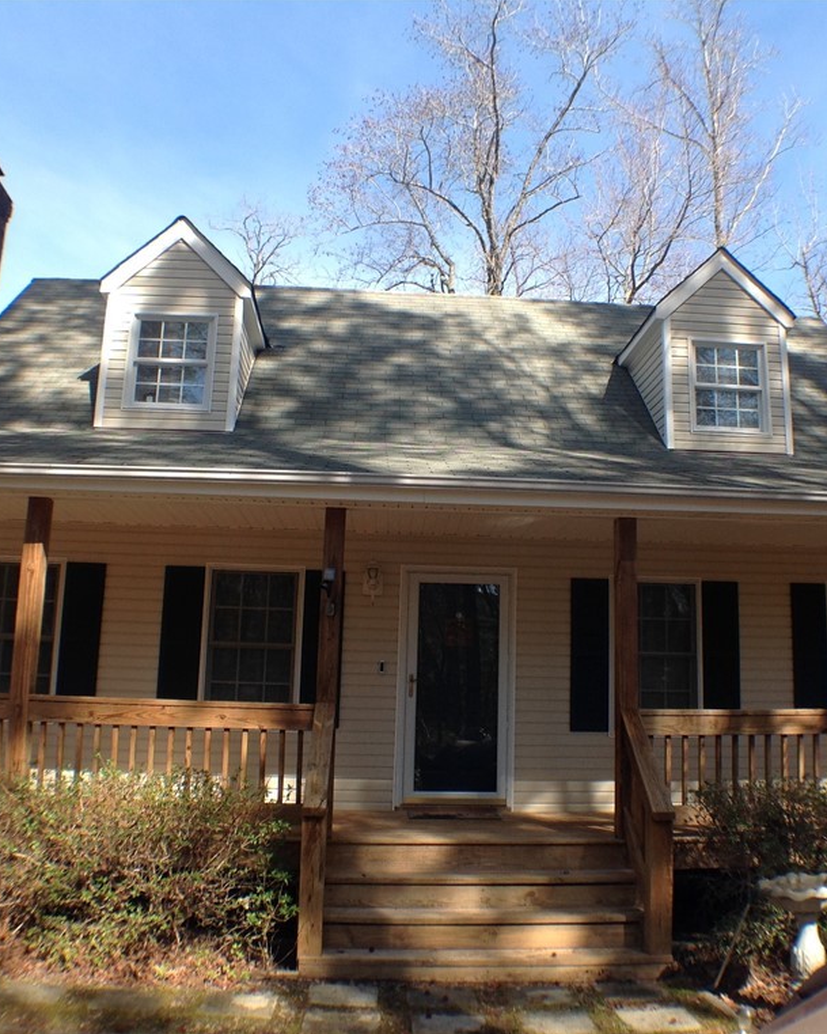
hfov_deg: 32.7
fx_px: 1407
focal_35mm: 46
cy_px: 518
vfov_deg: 40.3
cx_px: 437
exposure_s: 1/487
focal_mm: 4.28
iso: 50
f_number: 2.4
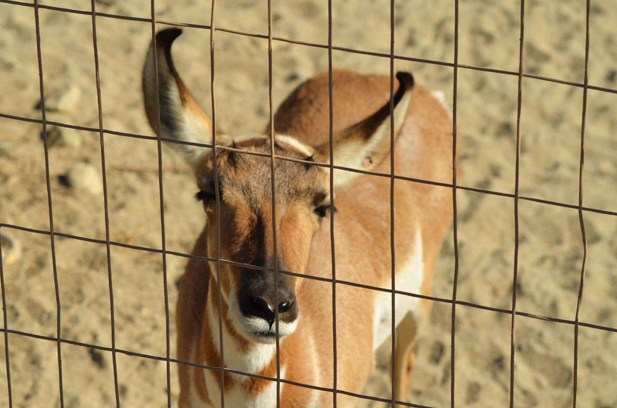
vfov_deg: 13.0
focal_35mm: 105
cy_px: 204
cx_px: 308
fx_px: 1796
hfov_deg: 19.5
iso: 200
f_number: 8
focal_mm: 70
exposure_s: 1/1000
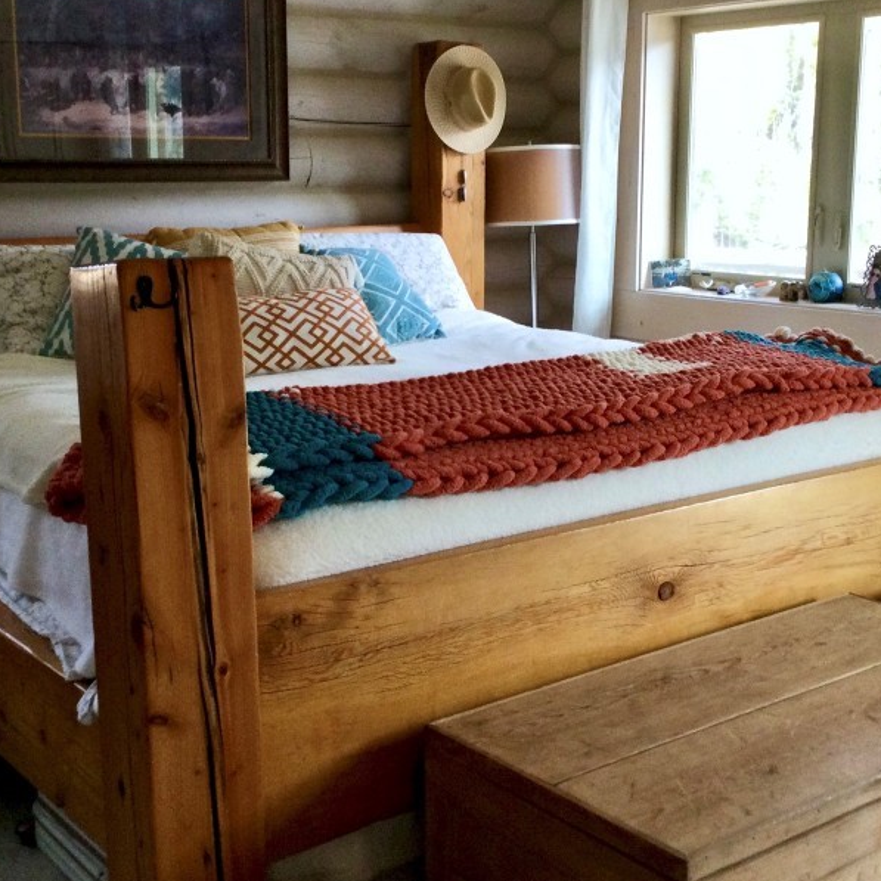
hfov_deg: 36.1
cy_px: 407
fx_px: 1353
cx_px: 441
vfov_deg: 36.0
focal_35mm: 47
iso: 64
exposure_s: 1/30
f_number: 2.4
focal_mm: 3.3
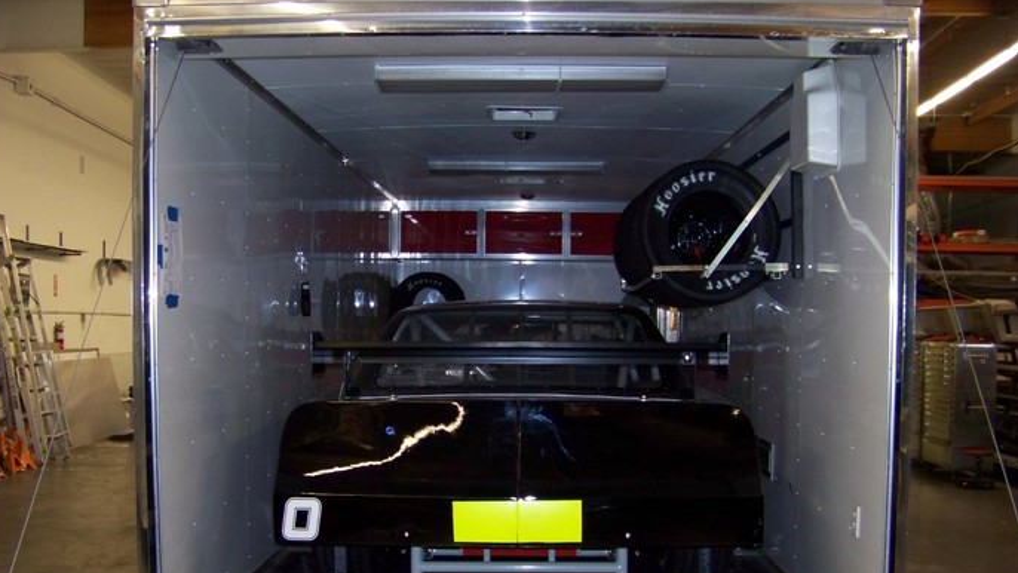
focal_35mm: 40
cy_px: 385
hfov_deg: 50.5
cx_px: 502
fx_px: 1080
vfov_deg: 29.5
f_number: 2.8
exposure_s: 1/30
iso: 200
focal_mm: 5.85
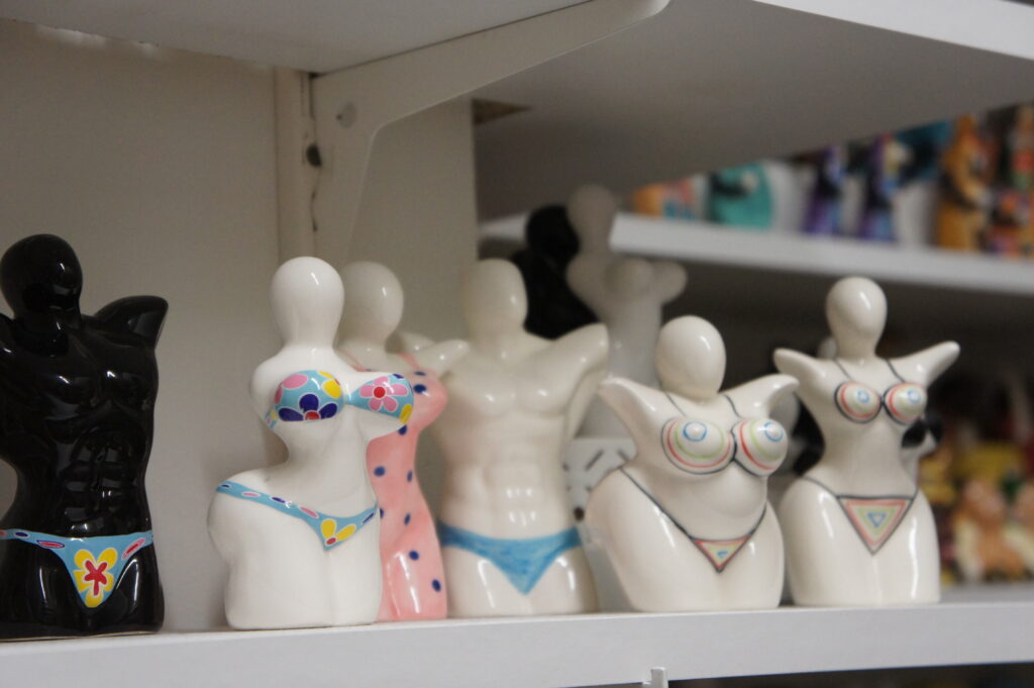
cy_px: 344
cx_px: 517
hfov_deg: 27.0
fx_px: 2152
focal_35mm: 75
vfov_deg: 18.2
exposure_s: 1/80
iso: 1600
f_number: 5
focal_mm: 50
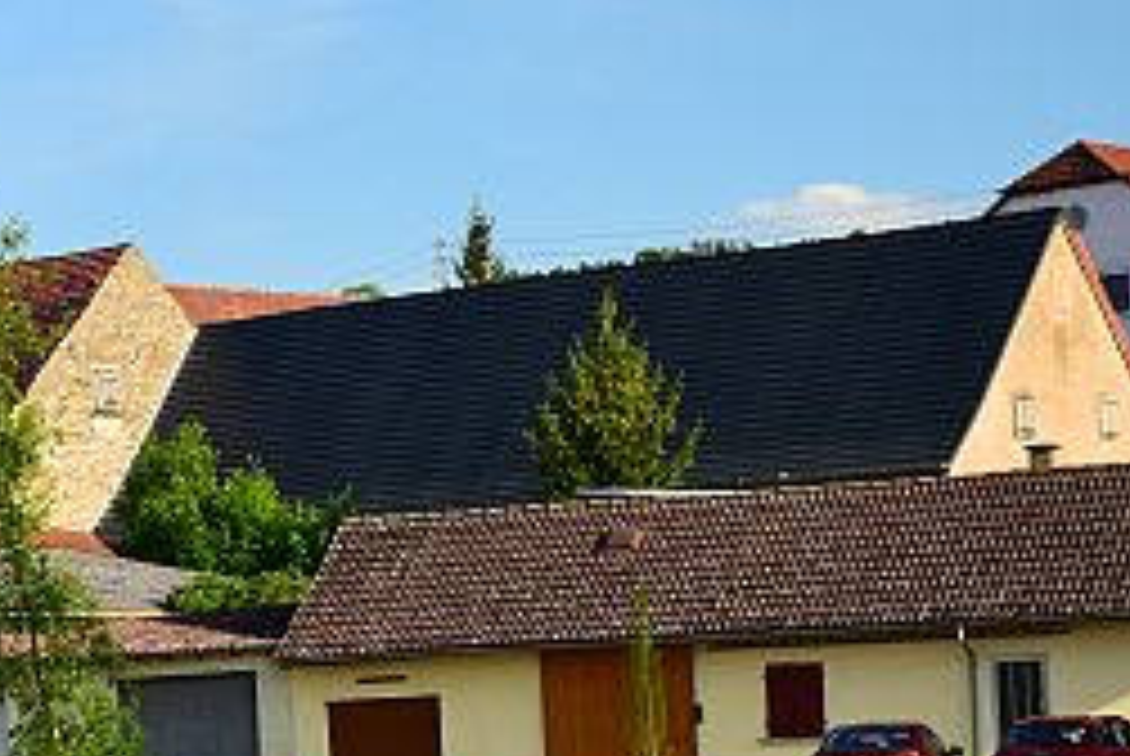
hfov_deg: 14.5
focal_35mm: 134
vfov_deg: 10.2
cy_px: 724
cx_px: -437
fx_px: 4211
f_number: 6.3
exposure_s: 1/400
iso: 200
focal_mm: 32
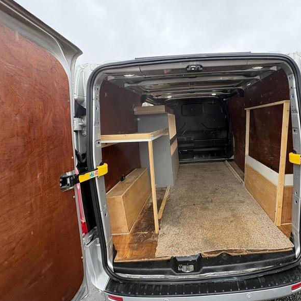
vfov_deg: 77.7
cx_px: 195
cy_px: 151
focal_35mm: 19
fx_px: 187
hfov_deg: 75.7
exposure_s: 1/99
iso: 125
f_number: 2.2
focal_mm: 2.22
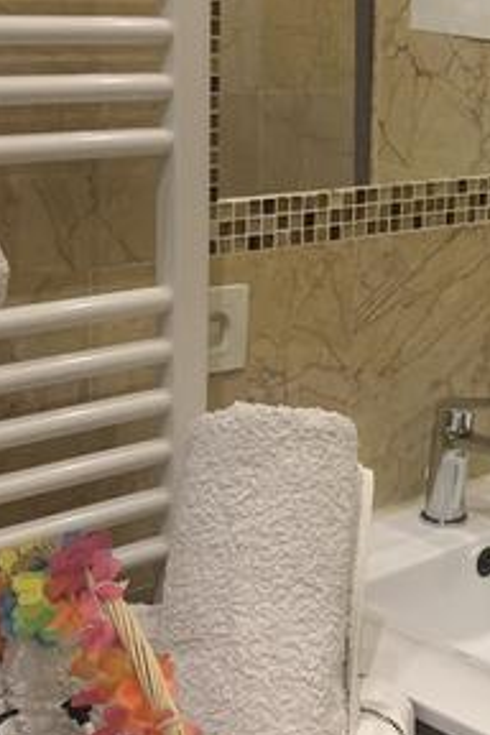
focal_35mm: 75
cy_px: 291
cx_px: 561
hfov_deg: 17.5
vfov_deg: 26.9
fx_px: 1531
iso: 500
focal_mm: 4.25
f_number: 1.8
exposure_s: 1/25
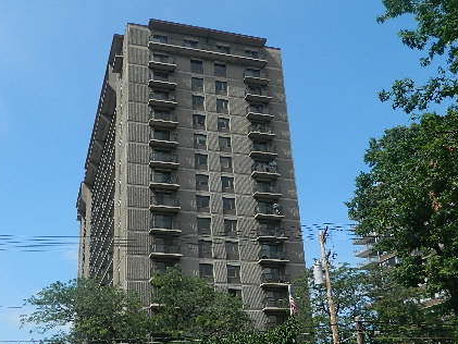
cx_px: 182
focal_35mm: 38
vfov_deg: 37.4
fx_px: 503
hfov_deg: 48.6
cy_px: 226
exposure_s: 1/160
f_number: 8.7
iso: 80
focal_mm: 4.5
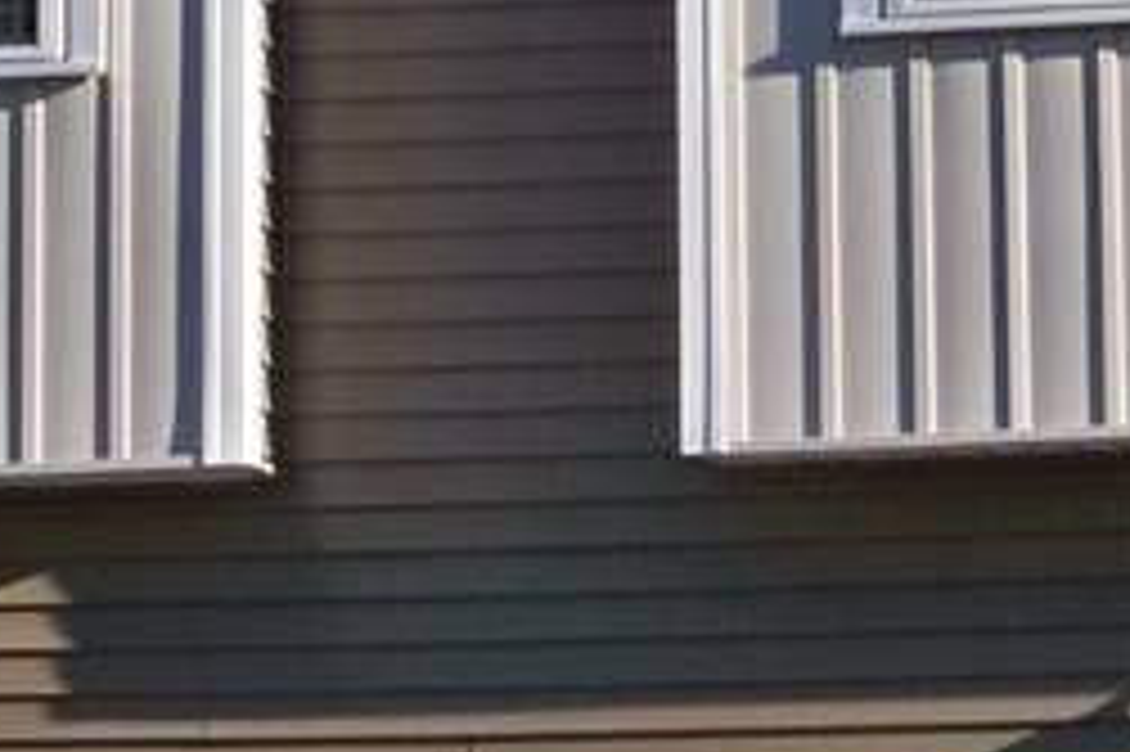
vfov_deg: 7.3
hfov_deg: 11.0
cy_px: -45
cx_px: 864
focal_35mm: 186
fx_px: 5834
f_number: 3.5
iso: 80
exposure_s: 1/500
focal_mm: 6.2
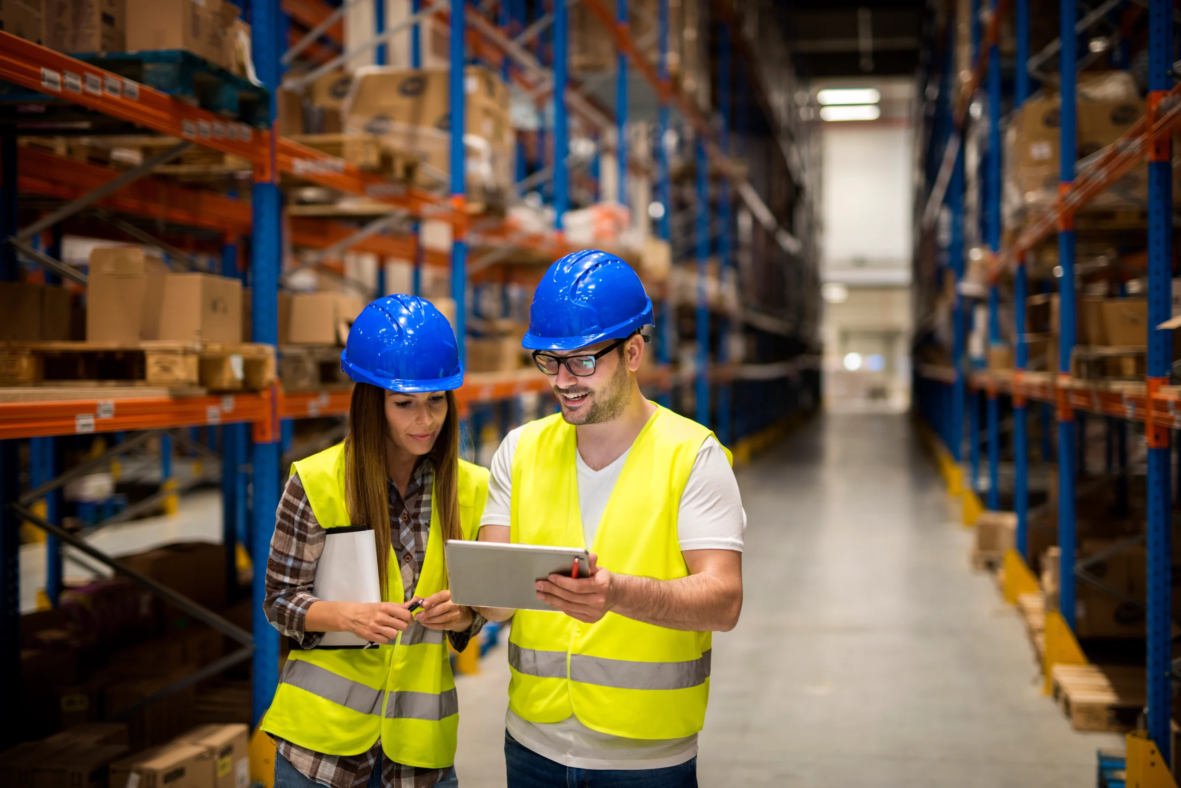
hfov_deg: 39.6
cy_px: 394
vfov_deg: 27.0
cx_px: 590
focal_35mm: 50
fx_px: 1641
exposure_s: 1/80
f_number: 1.6
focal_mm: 50
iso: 500
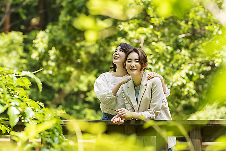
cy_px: 76
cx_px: 113
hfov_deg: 23.9
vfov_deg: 16.1
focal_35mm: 85
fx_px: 534
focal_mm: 85
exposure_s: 1/320
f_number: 2.2
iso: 100
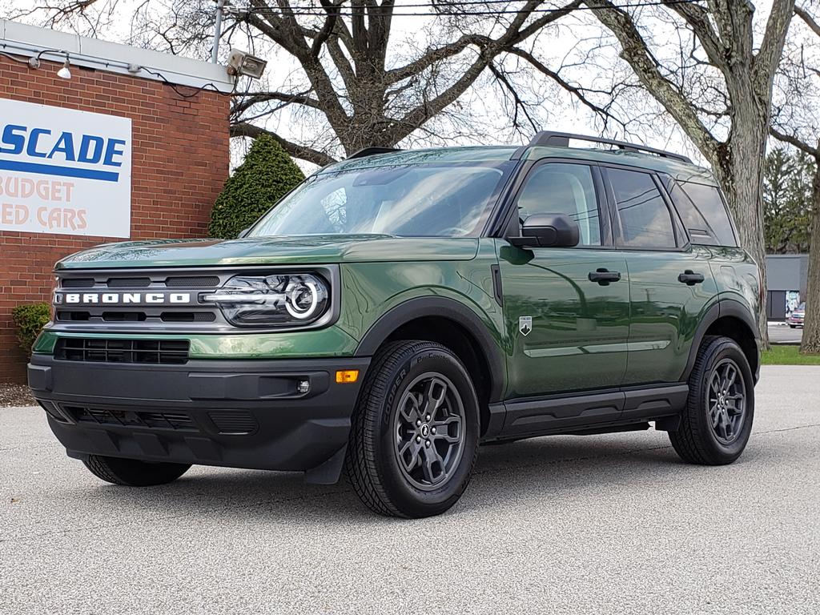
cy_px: 308
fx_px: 616
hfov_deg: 67.3
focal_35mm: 26
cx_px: 410
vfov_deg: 53.1
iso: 50
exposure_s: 1/638
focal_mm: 4.3
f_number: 2.4
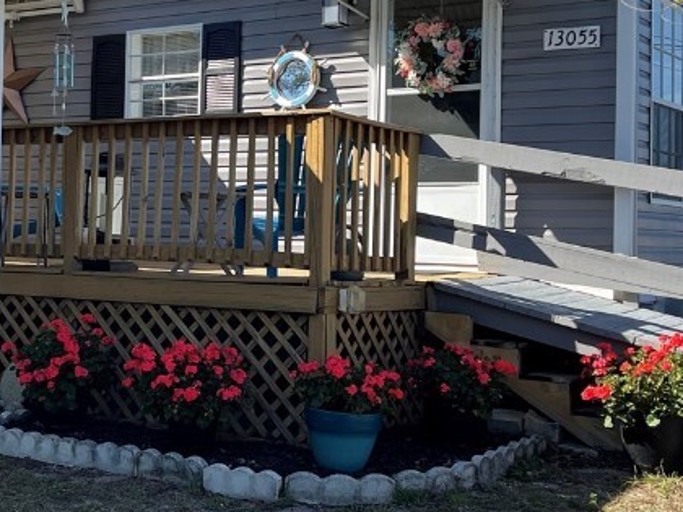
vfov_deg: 23.9
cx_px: 190
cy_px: 174
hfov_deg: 31.2
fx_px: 1204
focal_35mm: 61
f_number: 1.6
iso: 32
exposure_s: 1/1642
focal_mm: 5.1
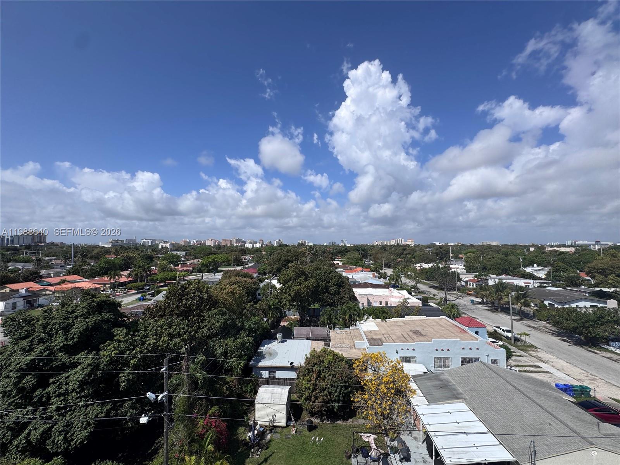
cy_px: 232
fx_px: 251
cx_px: 310
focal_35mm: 14
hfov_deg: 102.1
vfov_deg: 85.7
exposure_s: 1/3390
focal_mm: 2.22
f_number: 2.2
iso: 50
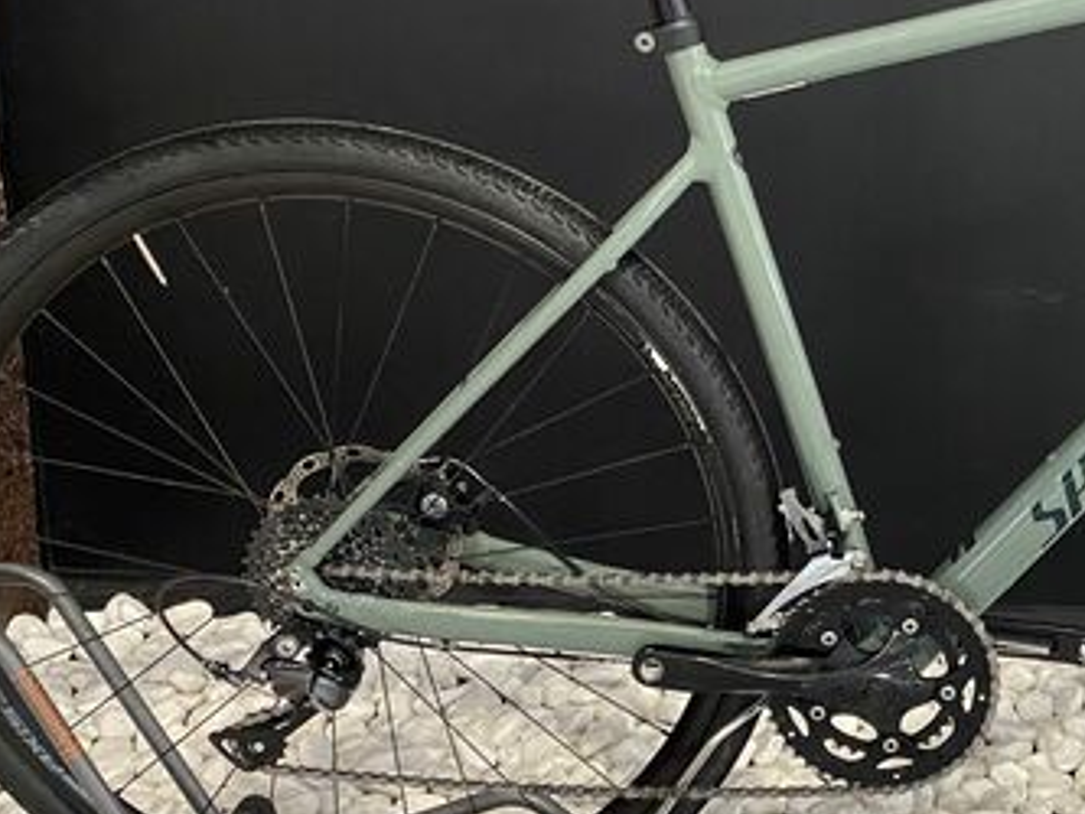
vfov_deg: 24.4
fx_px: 1881
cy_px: 407
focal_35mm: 60
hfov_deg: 30.5
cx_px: 1010
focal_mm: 4.25
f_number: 1.8
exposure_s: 1/50
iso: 320
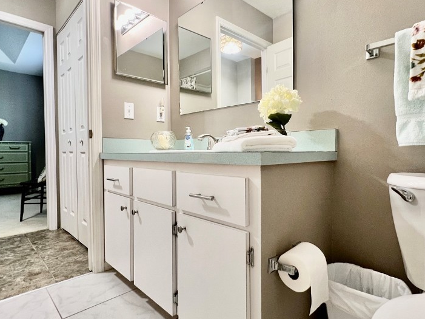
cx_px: 233
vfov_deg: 68.6
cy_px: 157
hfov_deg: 84.4
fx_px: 233
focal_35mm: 19
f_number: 1.8
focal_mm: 1.57
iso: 200
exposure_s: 1/60
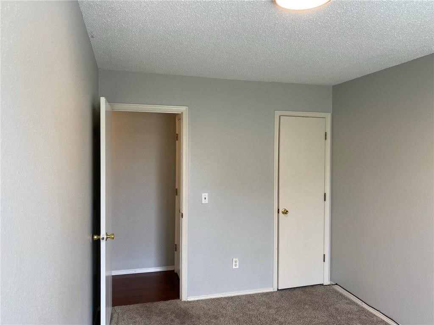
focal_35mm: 26
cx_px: 217
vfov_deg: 53.1
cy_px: 162
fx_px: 326
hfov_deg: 67.3
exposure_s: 1/120
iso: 100
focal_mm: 4.25
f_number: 1.8
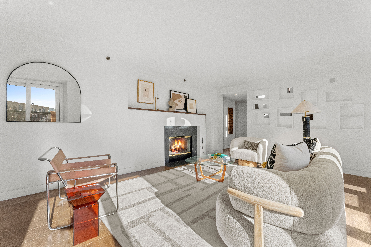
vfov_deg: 76.2
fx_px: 158
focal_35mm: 15
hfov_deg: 99.3
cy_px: 124
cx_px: 186
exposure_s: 1/3200
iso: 1600
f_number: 11
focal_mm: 15.3
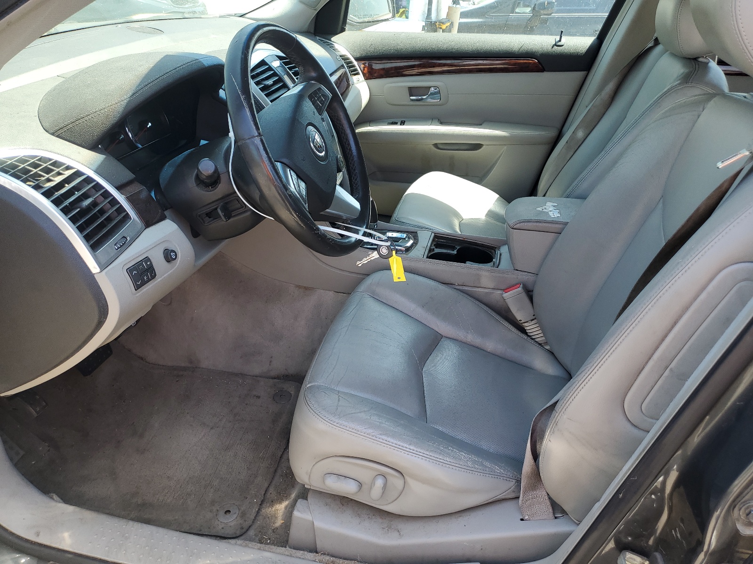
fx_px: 566
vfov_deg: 53.1
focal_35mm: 26
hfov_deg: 67.3
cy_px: 282
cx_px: 376
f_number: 1.5
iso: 50
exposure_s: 1/256
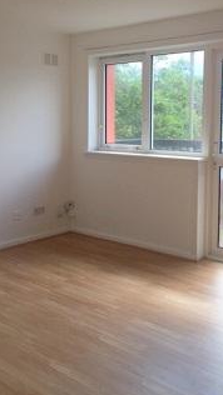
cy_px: 154
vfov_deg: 50.1
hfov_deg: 29.6
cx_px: 145
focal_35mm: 40
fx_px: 420
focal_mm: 4.15
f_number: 2.2
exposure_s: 1/264
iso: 32
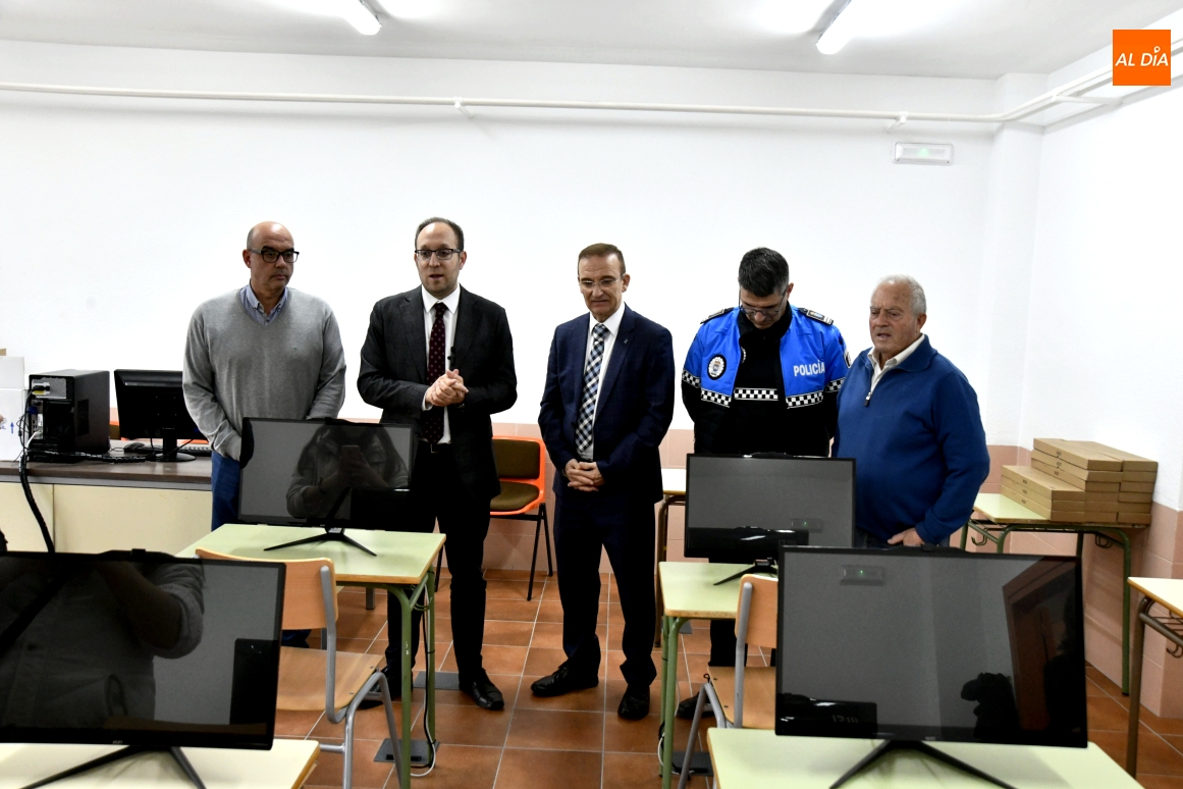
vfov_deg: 42.3
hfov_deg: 60.3
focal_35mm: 31
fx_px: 1019
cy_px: 401
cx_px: 602
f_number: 8
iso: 5000
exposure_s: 1/125
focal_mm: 30
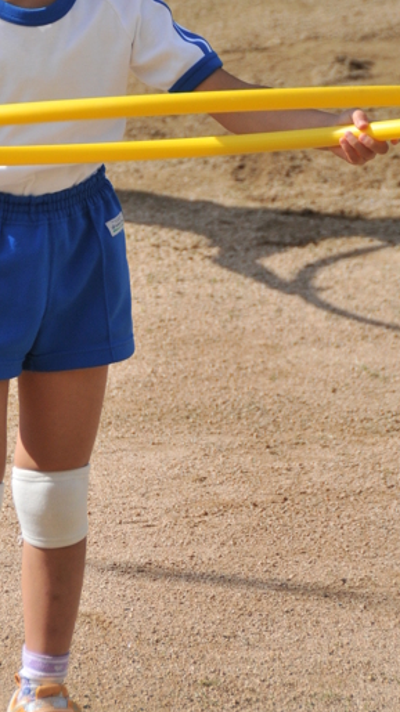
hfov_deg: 3.0
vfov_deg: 5.3
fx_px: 7669
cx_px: 65
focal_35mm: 406
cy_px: 124
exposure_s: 1/2000
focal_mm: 130
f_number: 5.6
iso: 320
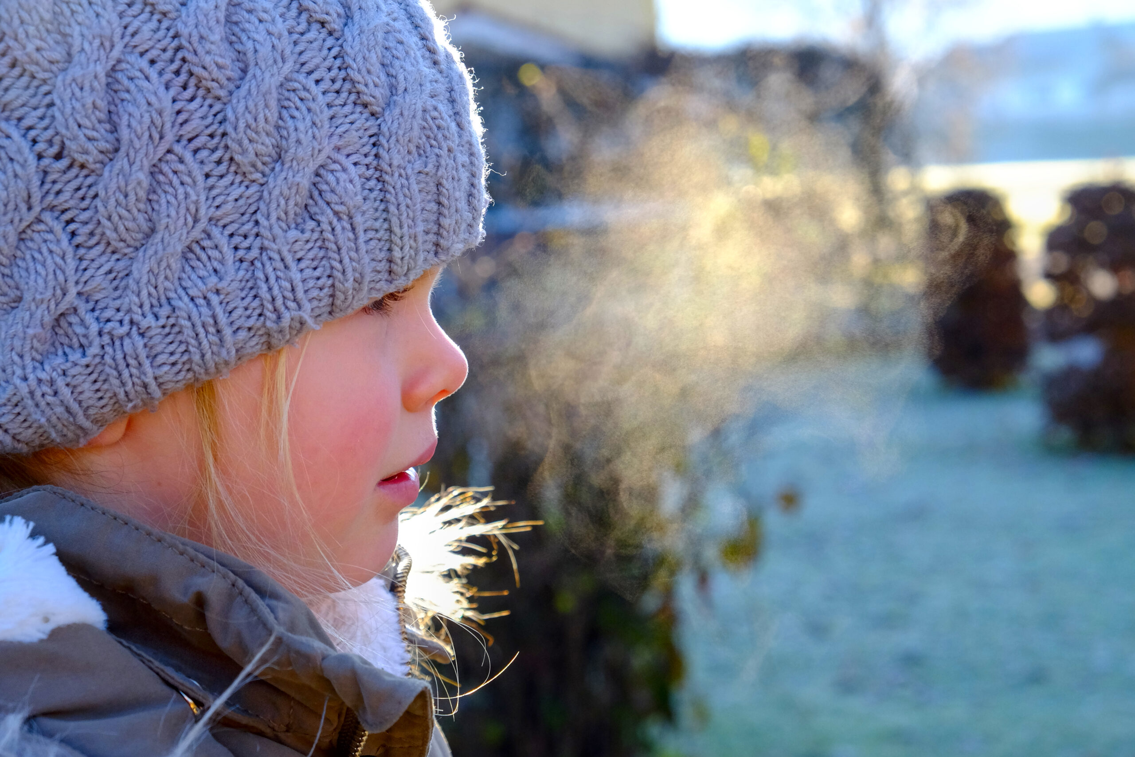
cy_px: 378
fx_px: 2617
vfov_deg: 16.5
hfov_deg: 24.5
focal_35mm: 83
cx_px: 568
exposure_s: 1/400
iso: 1600
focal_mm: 55
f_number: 8
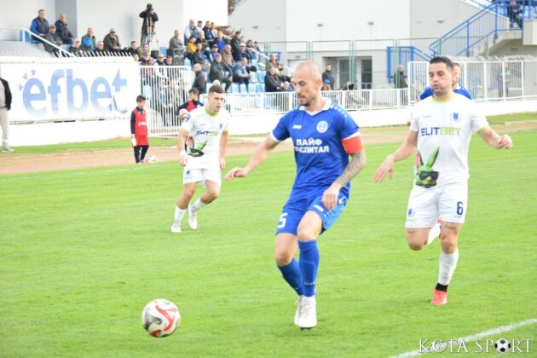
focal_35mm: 138
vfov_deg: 9.9
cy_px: 179
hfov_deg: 14.9
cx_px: 268
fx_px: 2058
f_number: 4.5
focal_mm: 92
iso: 1600
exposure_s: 1/1000
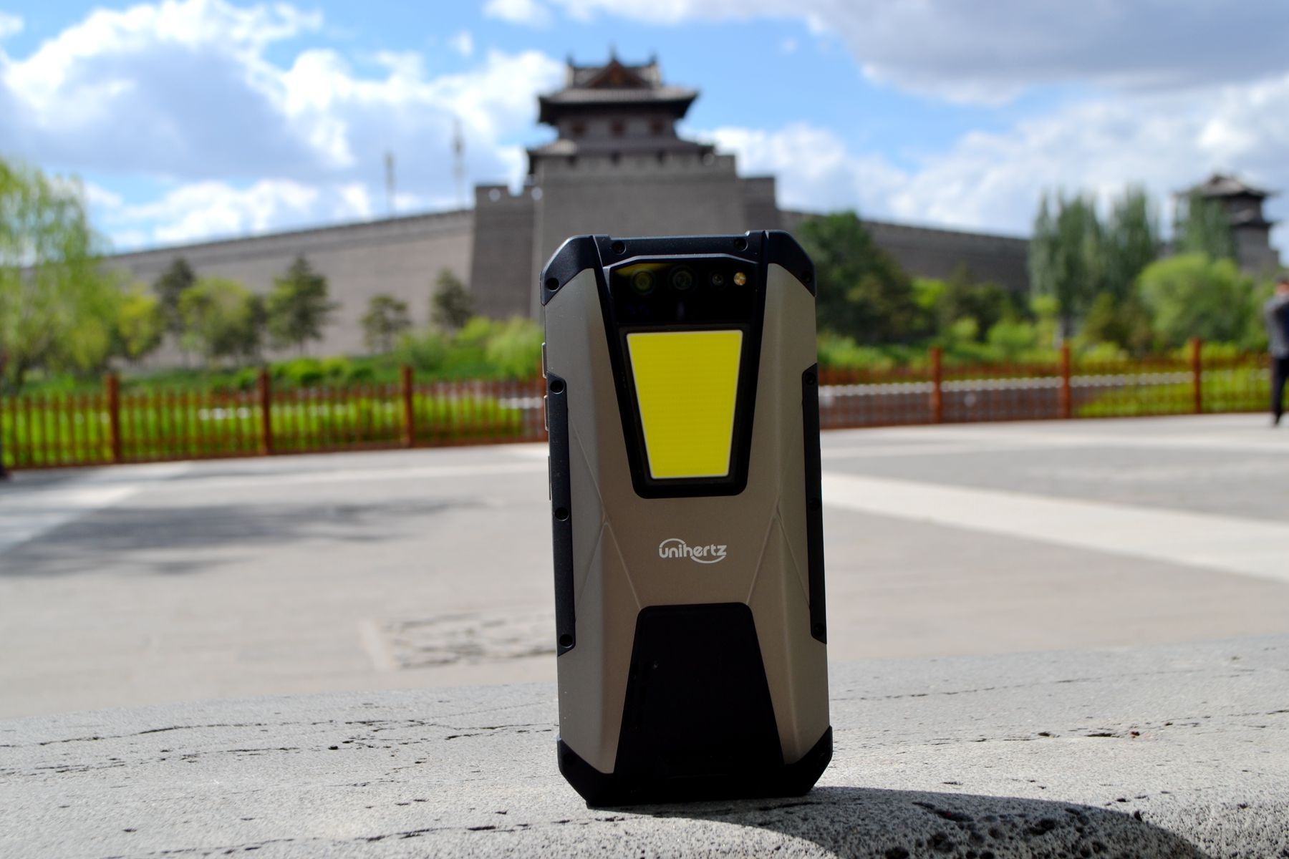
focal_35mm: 48
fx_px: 1719
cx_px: 644
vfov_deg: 28.1
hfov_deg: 41.1
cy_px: 430
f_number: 8
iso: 100
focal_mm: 32
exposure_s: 1/250
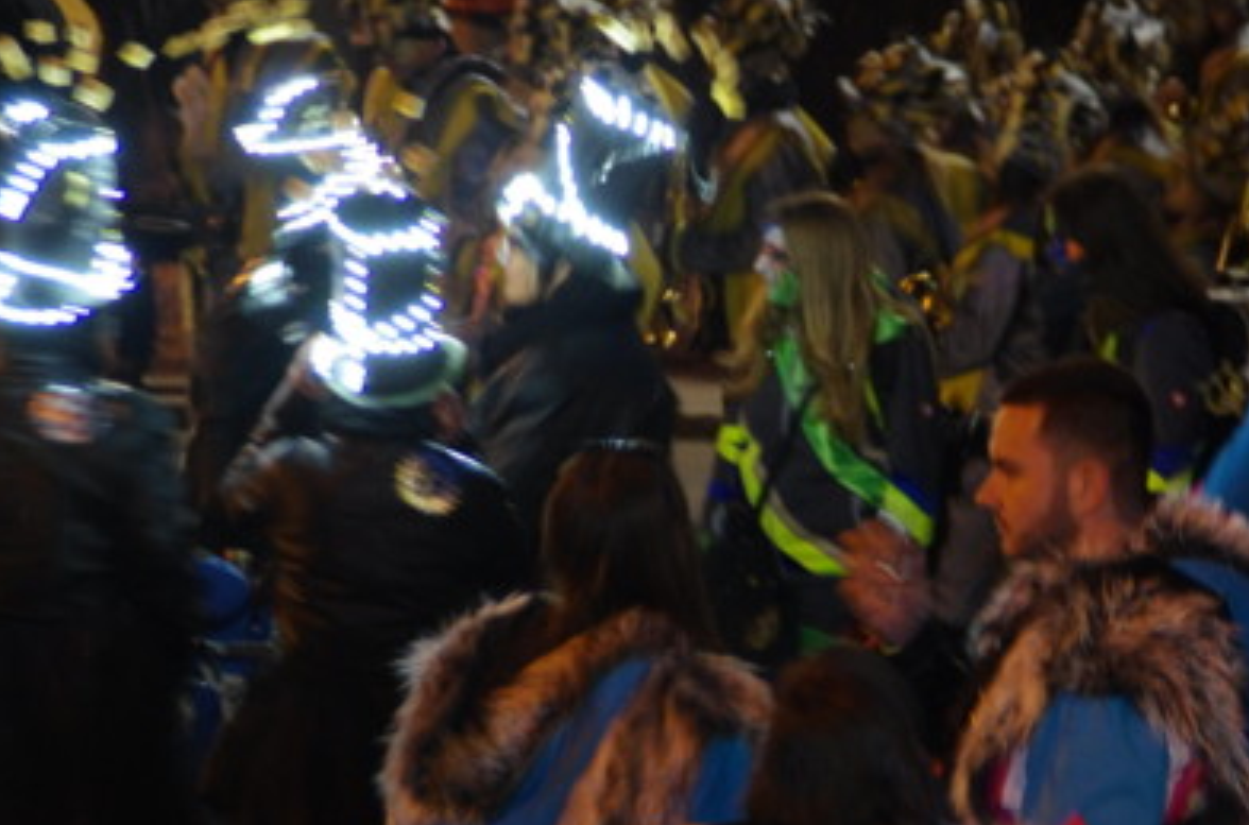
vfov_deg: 6.0
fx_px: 7819
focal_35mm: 226
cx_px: 733
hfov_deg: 9.1
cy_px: 444
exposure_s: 1/8
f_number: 5.6
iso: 3200
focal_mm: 118
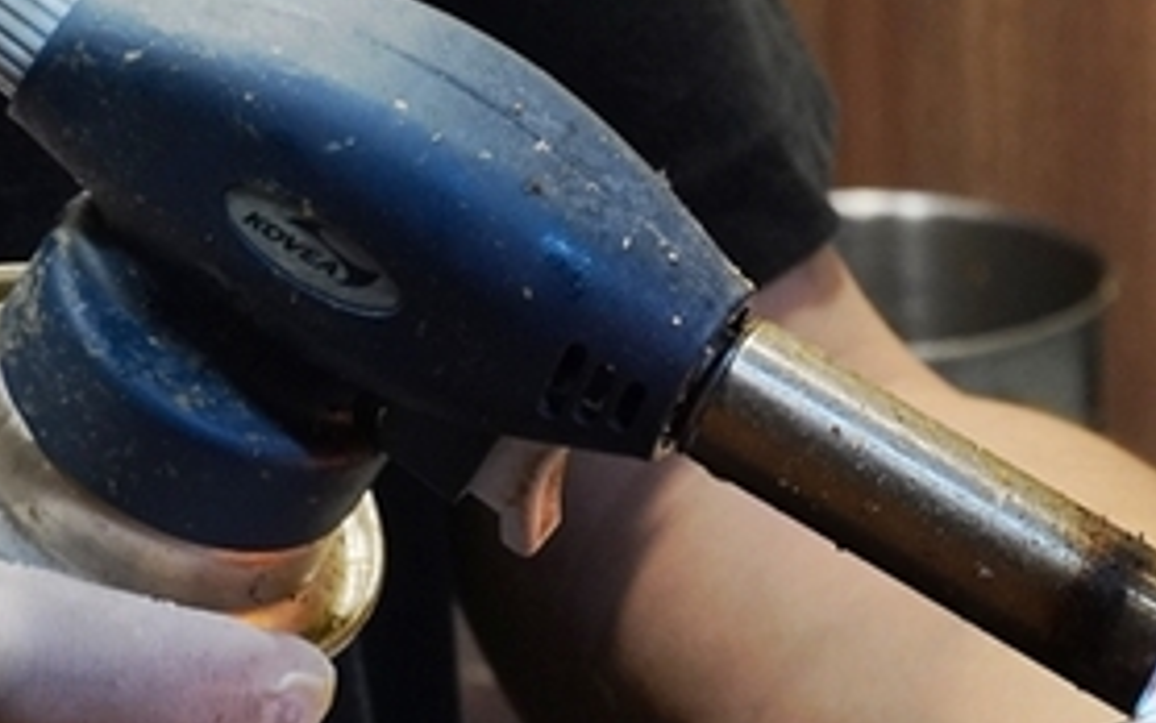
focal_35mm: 267
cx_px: 1709
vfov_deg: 4.9
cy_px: 594
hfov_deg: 7.7
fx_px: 8401
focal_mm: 57
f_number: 8
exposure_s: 1/20
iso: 1600
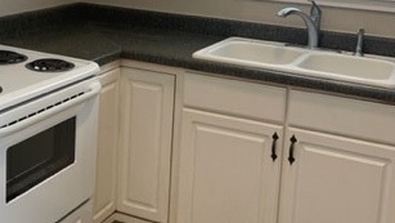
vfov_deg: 20.0
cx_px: 138
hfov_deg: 35.2
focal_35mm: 59
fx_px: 618
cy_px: 22
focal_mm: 4.2
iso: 125
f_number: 1.6
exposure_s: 1/120
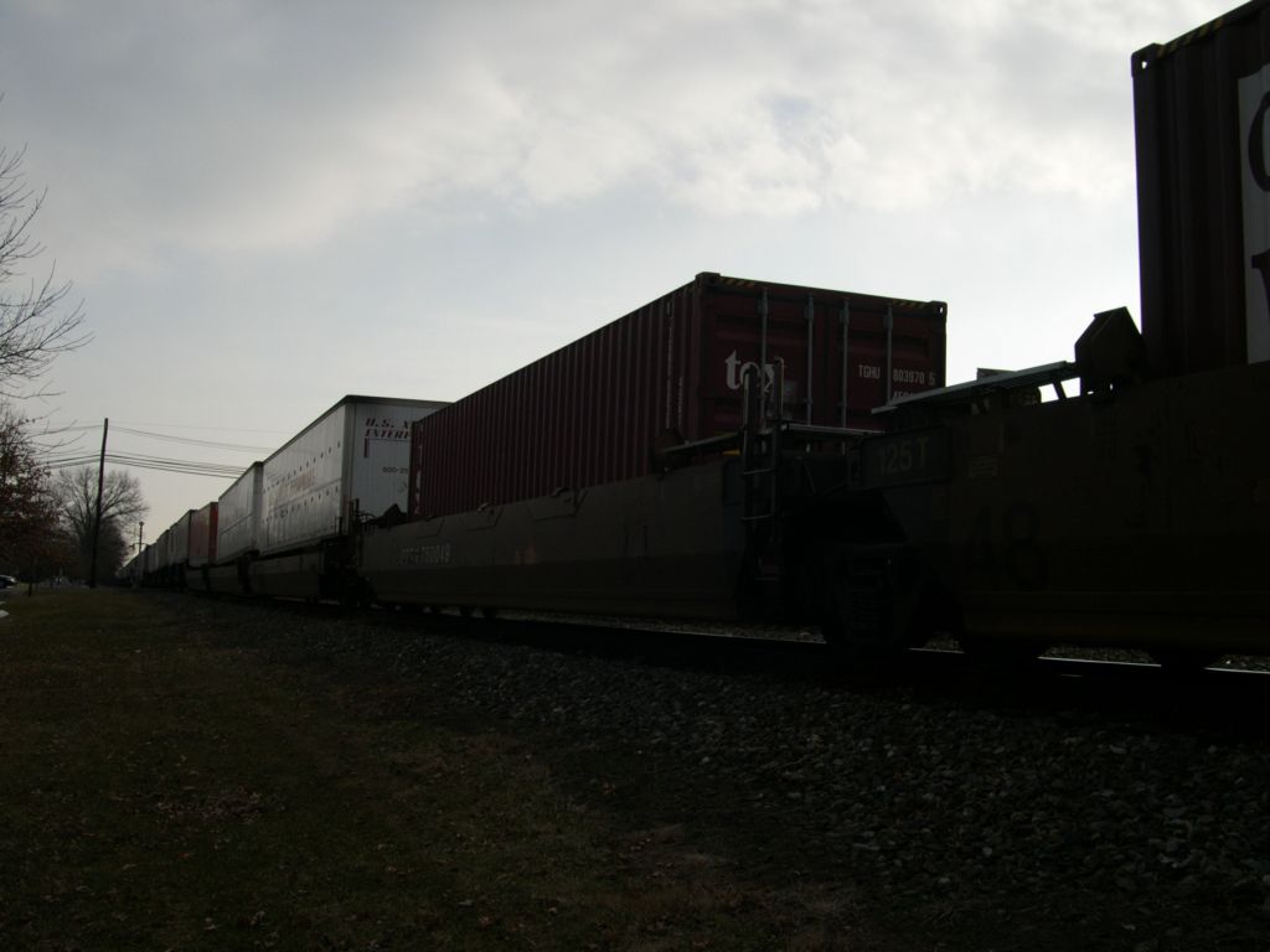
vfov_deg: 37.7
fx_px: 1394
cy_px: 476
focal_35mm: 38
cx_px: 635
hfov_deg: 49.0
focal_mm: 8
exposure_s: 1/263
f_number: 7.6
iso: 100
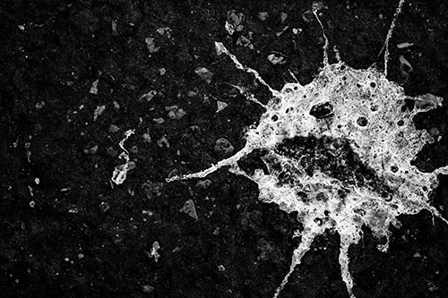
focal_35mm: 210
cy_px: 149
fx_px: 2612
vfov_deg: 6.5
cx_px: 224
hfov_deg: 9.8
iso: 1000
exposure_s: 1/800
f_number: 6.3
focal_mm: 210
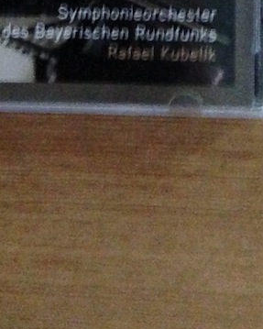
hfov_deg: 8.4
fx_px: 1791
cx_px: 44
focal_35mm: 184
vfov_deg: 10.3
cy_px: -99
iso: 2000
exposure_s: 1/15
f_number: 2.4
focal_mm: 4.12
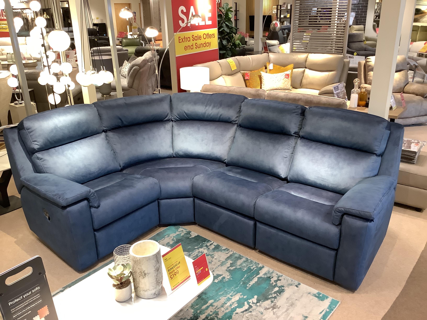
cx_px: 214
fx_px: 382
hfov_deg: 58.4
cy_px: 160
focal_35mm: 31
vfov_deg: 45.4
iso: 200
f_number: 2.4
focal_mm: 3.3
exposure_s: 1/50
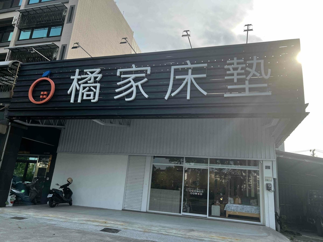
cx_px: 162
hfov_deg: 67.3
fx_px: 243
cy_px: 121
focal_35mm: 26
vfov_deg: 53.1
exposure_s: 1/2252
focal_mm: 5.7
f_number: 1.5
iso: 50
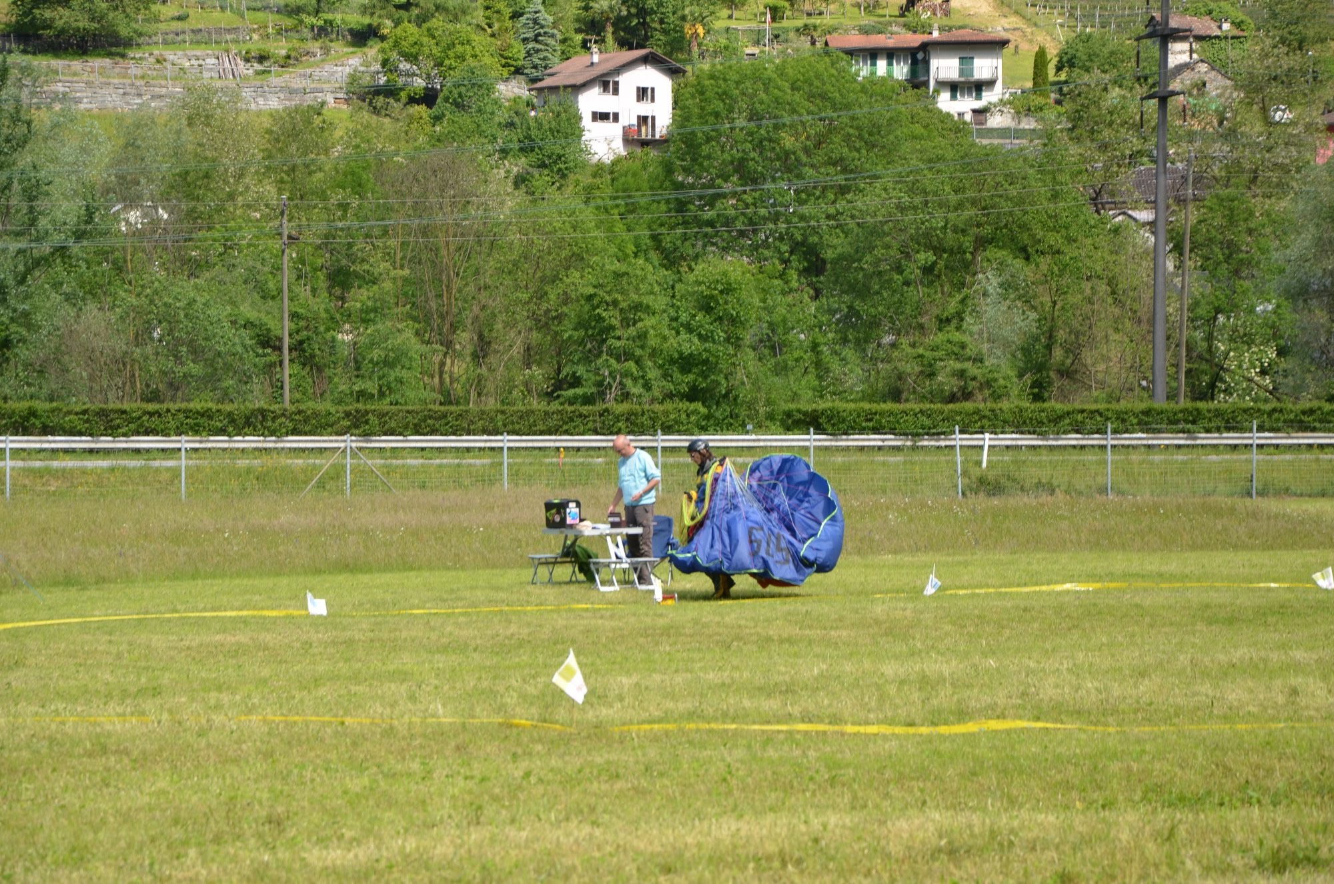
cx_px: 667
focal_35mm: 158
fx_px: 5825
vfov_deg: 8.7
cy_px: 442
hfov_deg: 13.1
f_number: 8
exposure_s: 1/250
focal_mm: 105
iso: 200
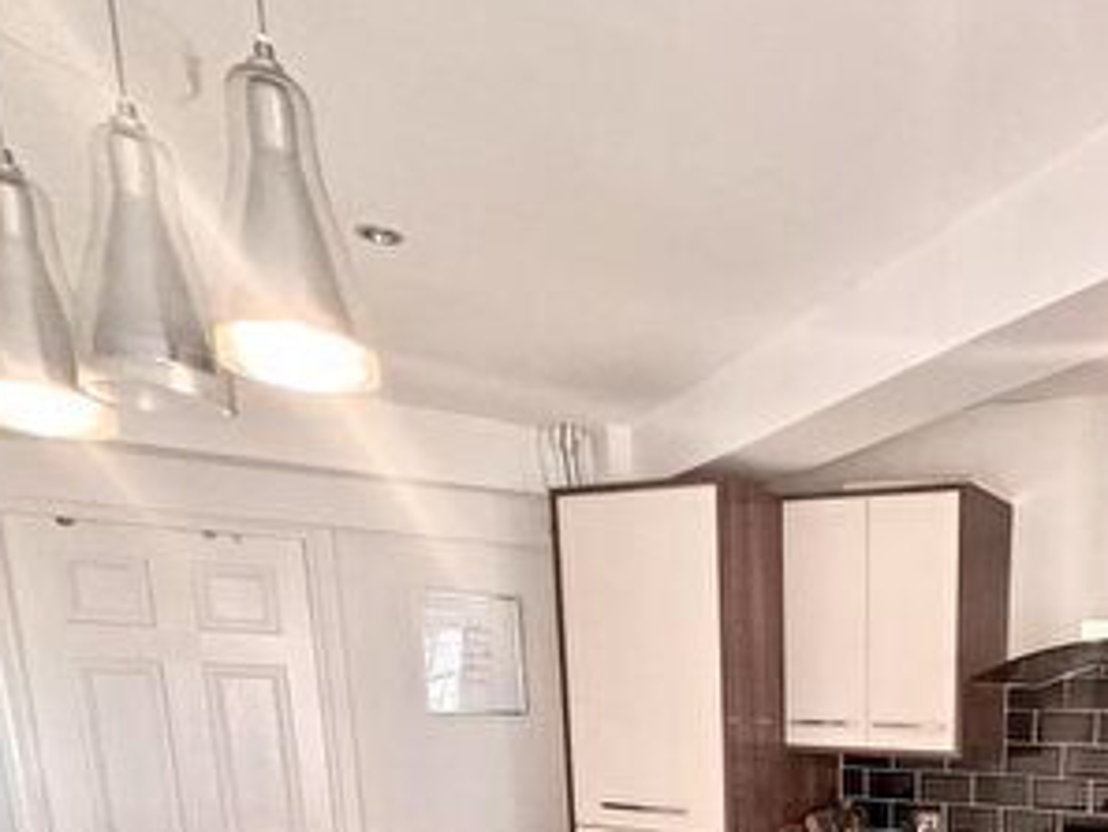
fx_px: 1057
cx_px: 1015
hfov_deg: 48.9
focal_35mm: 33
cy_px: 942
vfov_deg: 35.8
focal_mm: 2.22
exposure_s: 1/50
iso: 500
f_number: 2.2
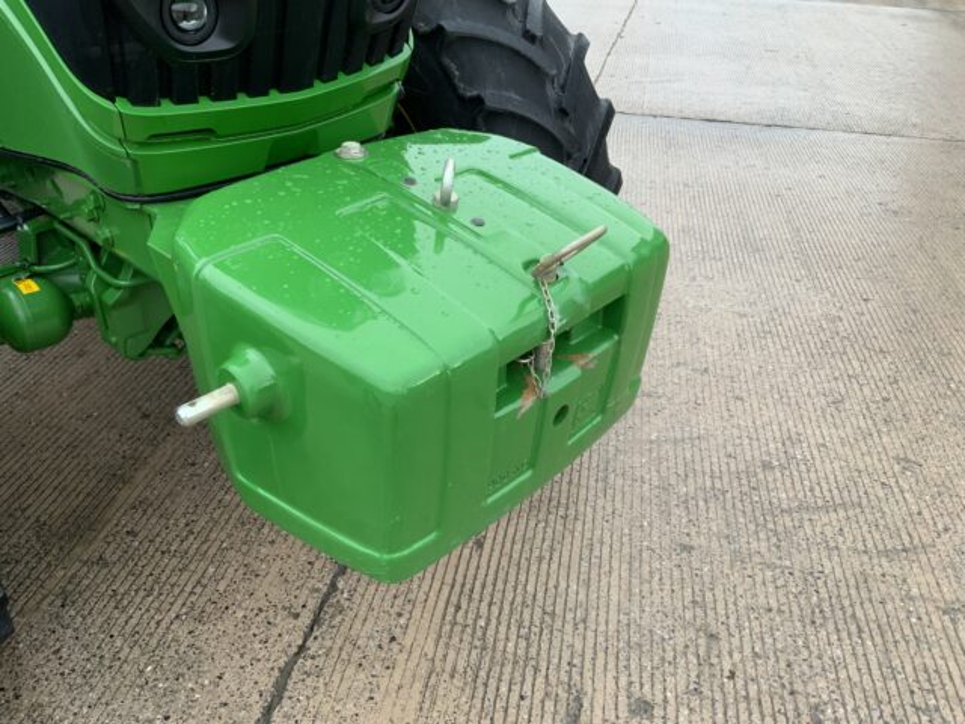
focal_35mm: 29
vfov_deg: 48.2
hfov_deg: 61.7
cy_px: 362
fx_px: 808
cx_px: 482
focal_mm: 3
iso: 32
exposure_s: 1/122
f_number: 1.8
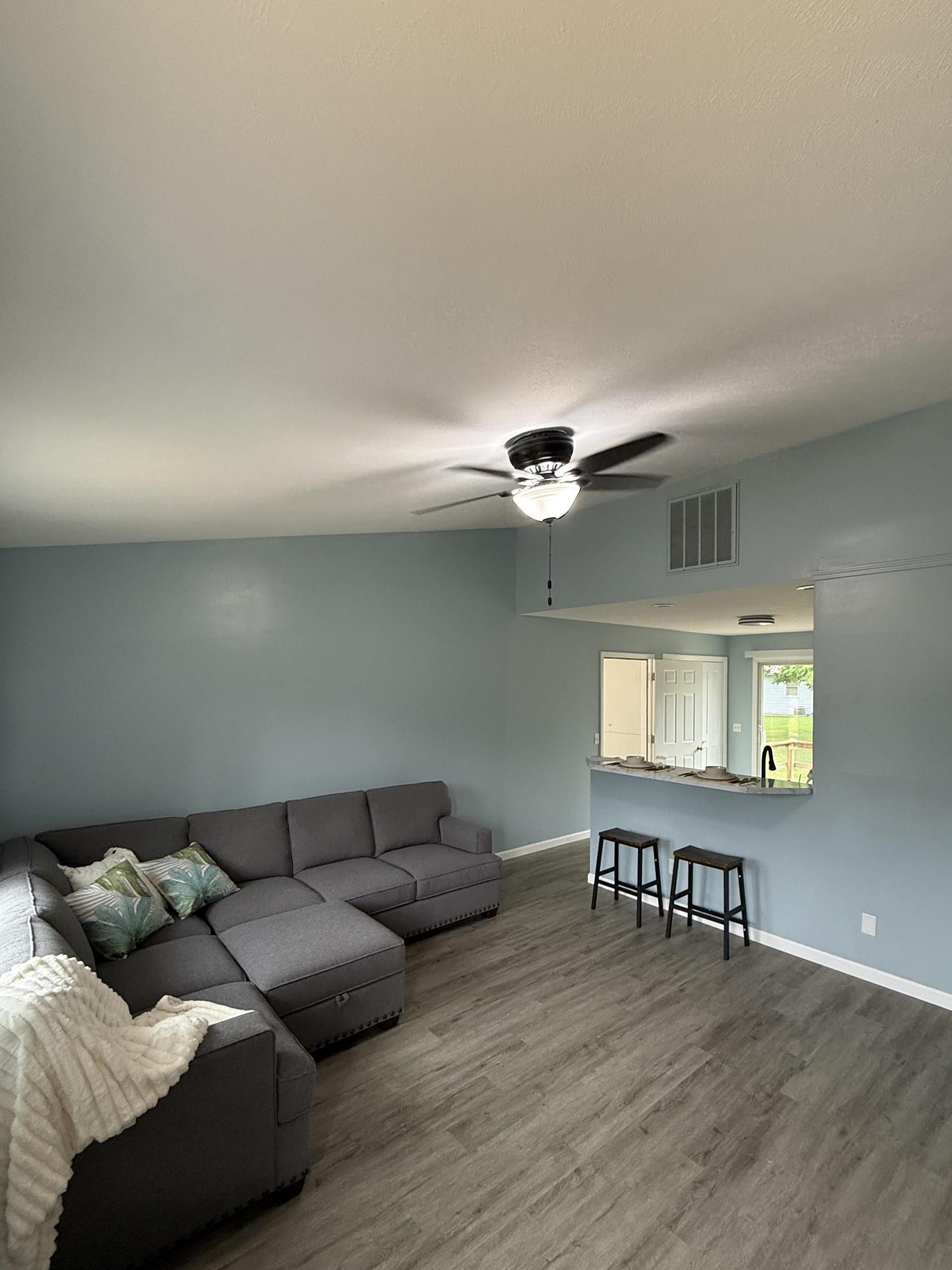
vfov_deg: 94.2
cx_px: 501
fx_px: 587
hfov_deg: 78.0
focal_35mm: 16
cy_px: 694
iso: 250
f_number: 2.2
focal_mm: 2.22
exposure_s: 1/120
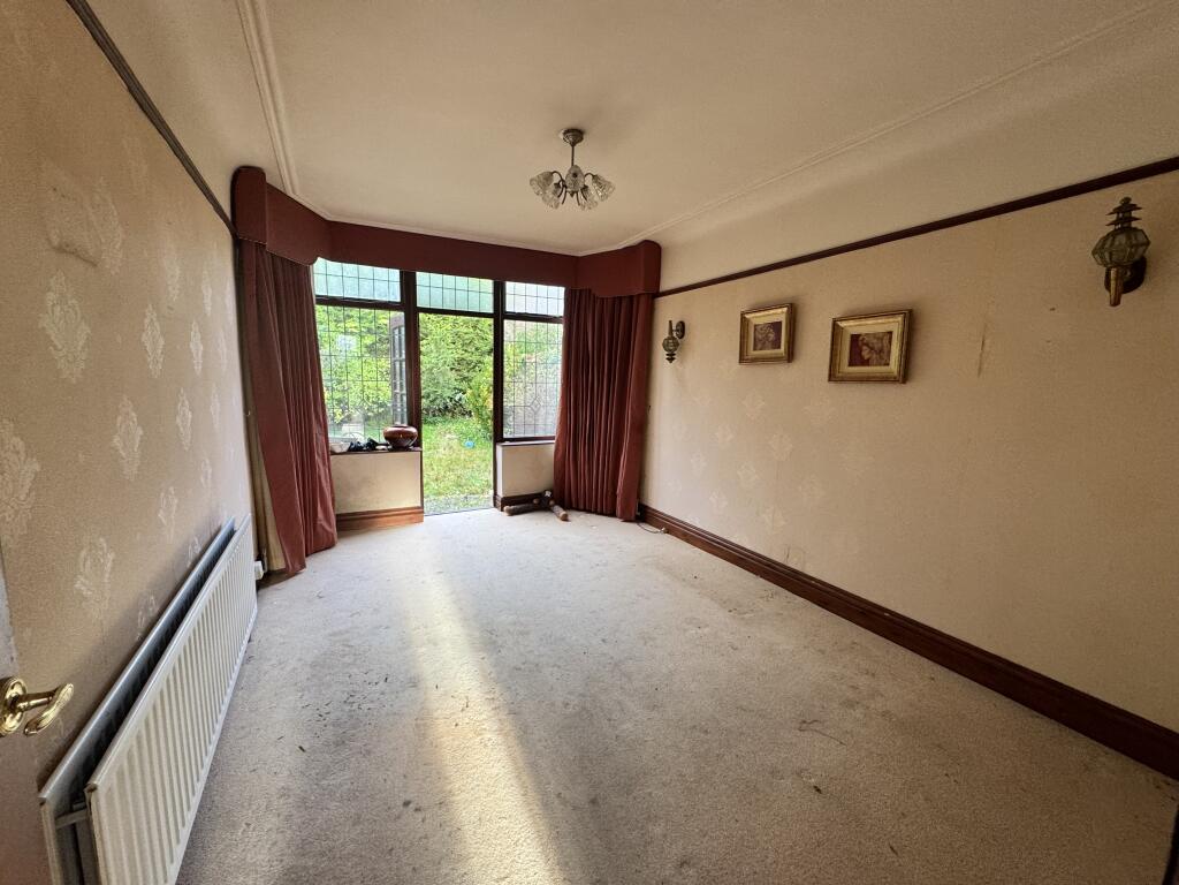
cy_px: 442
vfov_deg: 85.7
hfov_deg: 102.1
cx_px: 590
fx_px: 477
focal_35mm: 14
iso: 200
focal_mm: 2.22
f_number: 2.2
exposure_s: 1/99
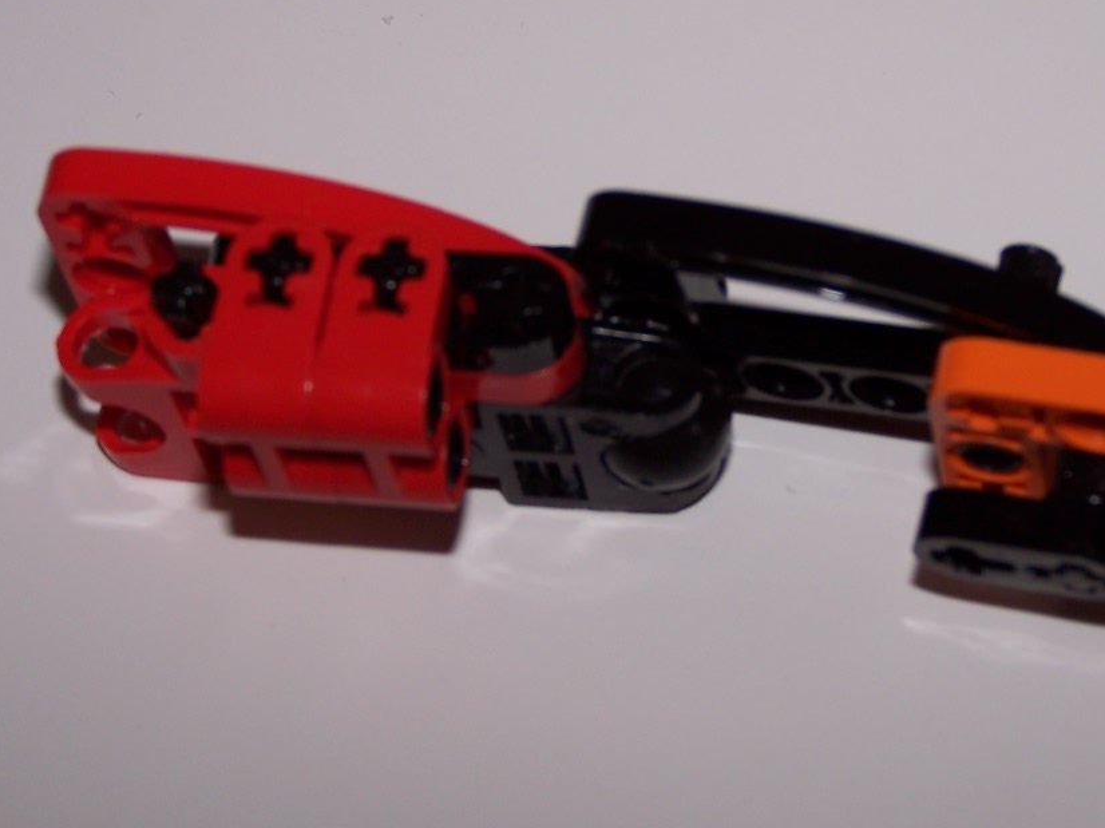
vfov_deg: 13.6
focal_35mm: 109
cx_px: 733
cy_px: 338
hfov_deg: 18.0
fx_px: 3478
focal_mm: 12.4
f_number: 3.2
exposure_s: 1/60
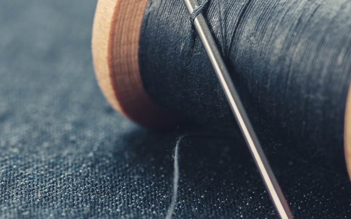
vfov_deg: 6.0
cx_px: 81
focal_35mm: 220
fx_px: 2104
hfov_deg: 9.5
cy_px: 42
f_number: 4
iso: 160
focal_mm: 60
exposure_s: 1/125
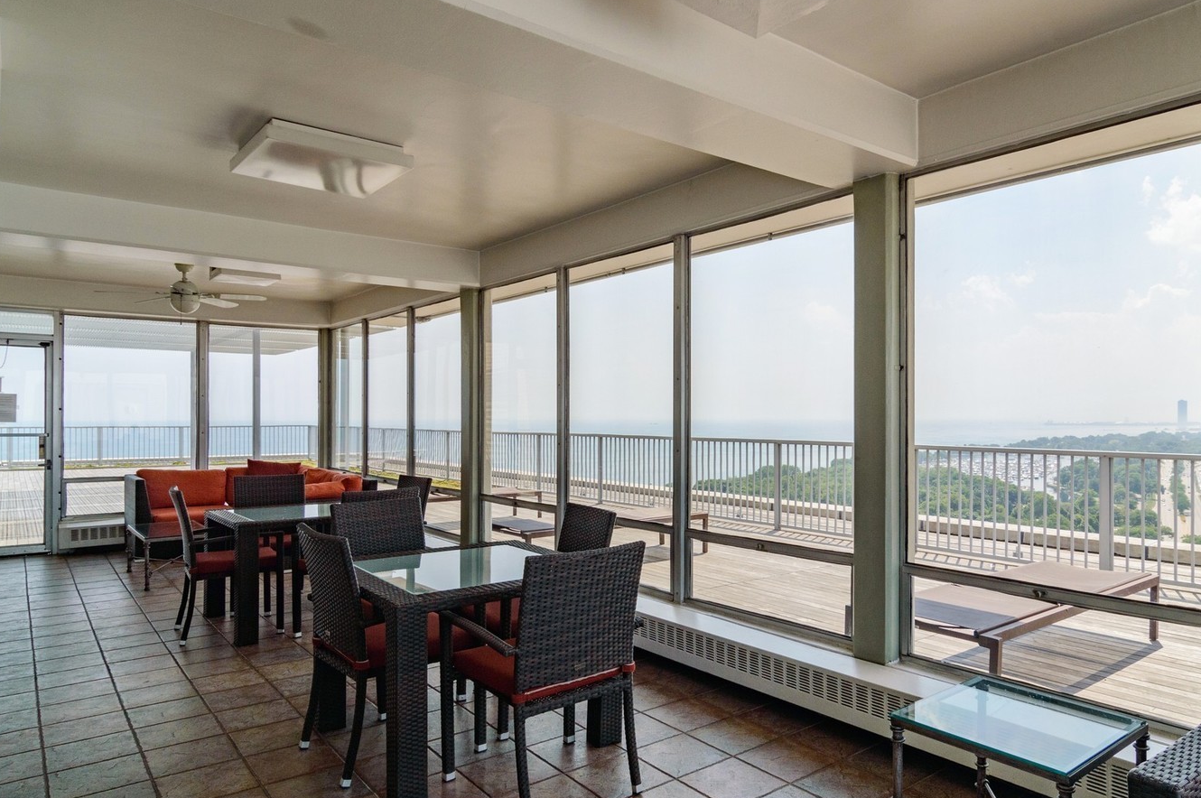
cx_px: 678
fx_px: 733
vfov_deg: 57.1
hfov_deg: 78.3
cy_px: 425
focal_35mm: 22
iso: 200
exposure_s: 1/125
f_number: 8
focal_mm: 12
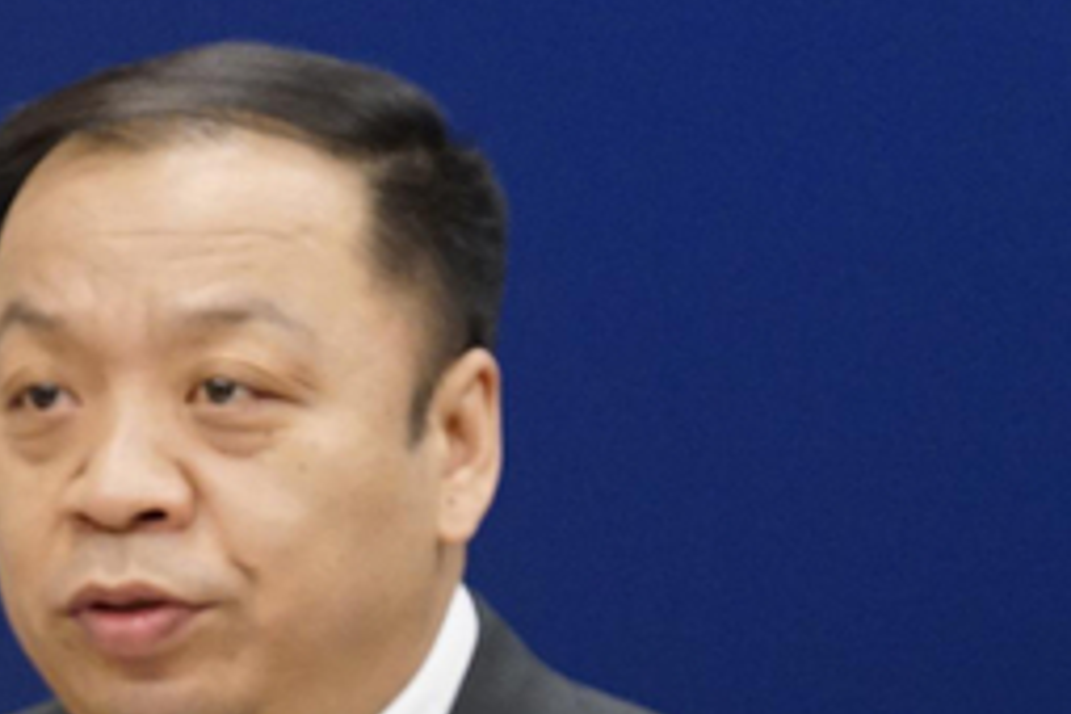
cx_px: -101
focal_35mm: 985
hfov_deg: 2.1
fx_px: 29301
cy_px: 748
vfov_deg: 1.4
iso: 4000
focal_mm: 359
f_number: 6.3
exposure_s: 1/400
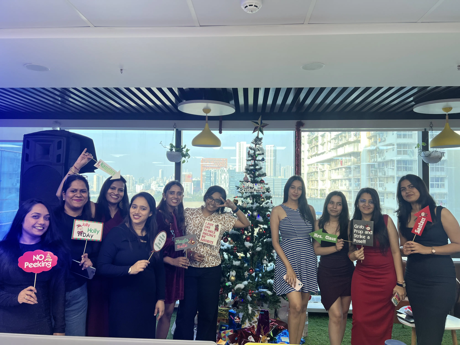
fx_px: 346
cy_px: 172
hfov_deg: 67.3
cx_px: 230
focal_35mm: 26
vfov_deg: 53.1
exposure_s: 1/100
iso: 32
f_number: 1.5
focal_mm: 5.7
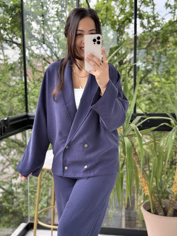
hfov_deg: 29.1
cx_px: 86
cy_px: 117
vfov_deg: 38.2
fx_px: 341
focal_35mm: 50
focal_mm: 6.76
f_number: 1.78
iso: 80
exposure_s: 1/293
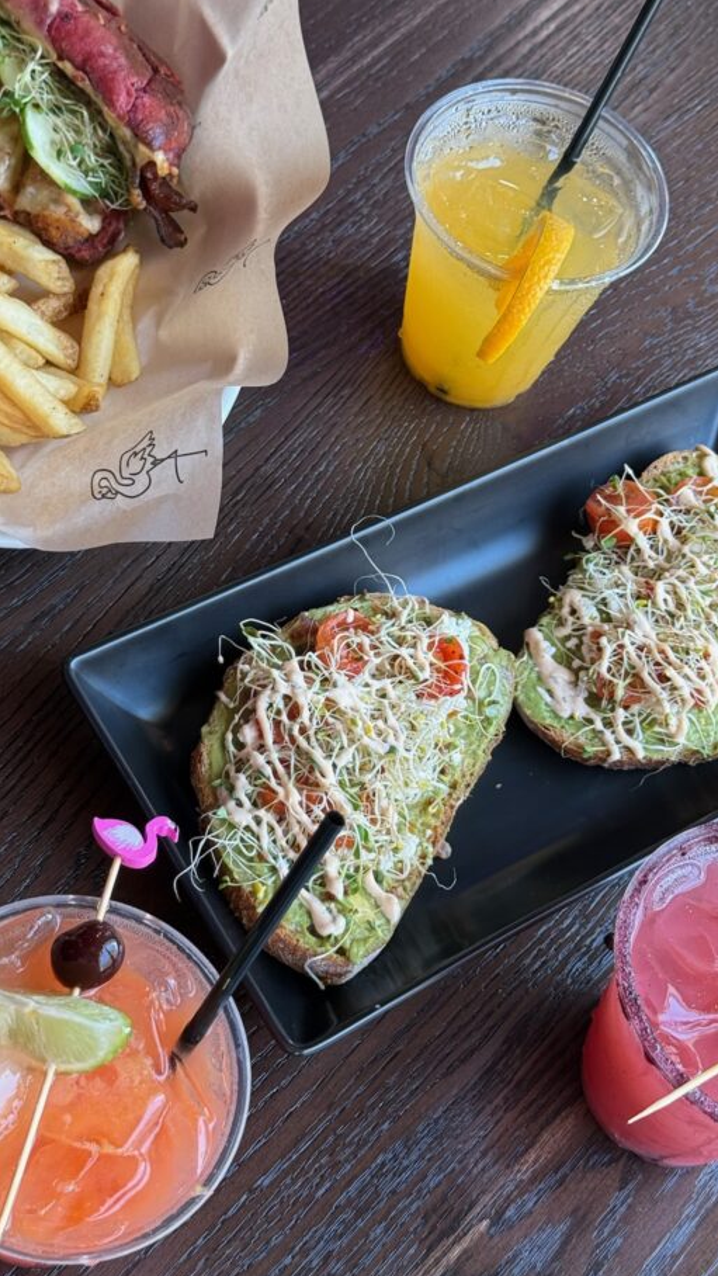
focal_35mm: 59
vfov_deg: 35.4
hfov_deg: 20.4
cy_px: 585
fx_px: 1996
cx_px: 268
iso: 64
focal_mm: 6.76
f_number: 1.78
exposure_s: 1/120
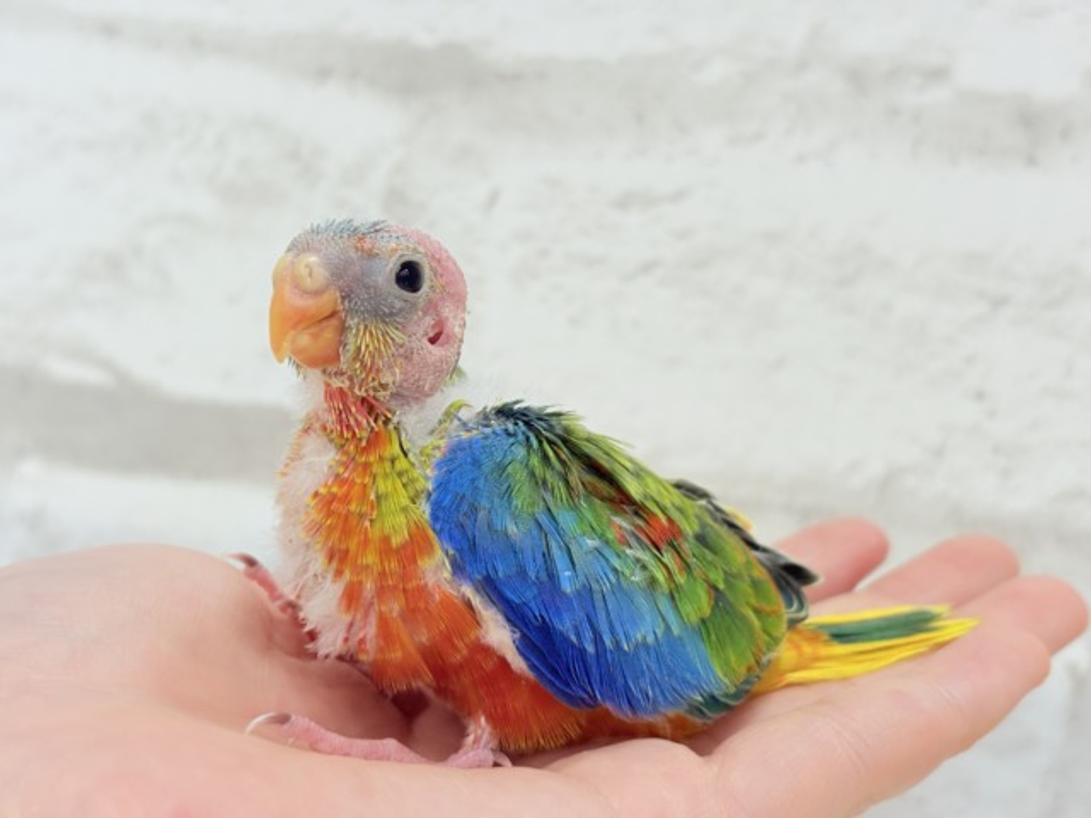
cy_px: 409
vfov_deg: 28.0
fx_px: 1639
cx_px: 546
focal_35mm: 52
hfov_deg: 36.8
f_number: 1.6
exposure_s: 1/100
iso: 80
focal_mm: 5.96
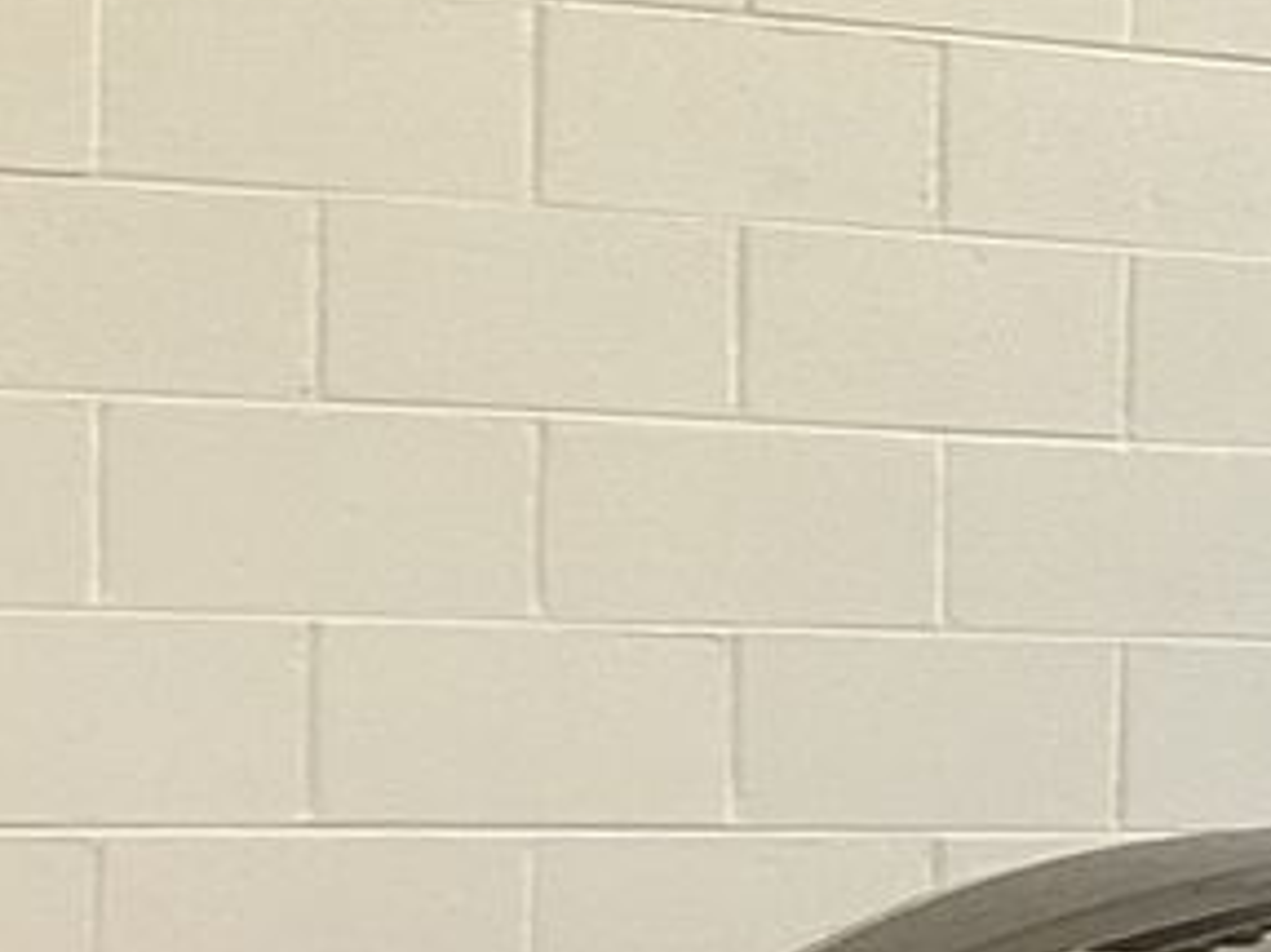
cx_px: 2936
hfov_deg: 10.1
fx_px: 6349
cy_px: 673
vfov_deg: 8.6
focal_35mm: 173
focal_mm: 3.3
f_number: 2.4
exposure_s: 1/60
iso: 50
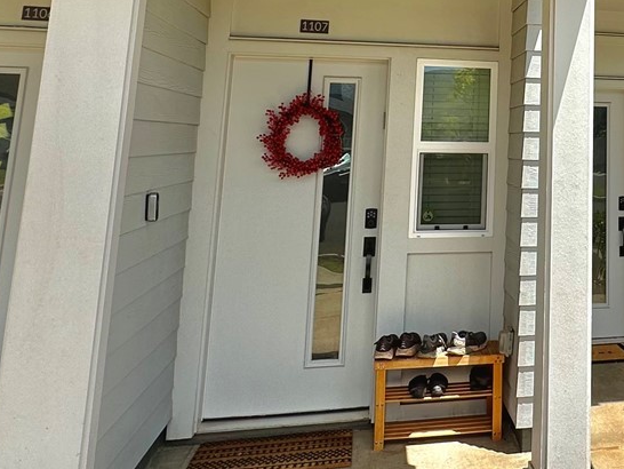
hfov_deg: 41.8
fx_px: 739
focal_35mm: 41
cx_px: 571
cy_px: 21
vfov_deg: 32.8
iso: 40
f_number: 2.2
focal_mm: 2.22
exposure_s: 1/917
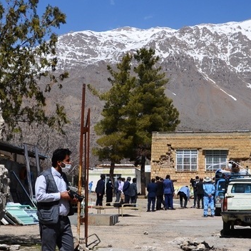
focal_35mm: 65
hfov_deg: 26.4
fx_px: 533
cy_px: 131
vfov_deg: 26.5
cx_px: 155
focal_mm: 18
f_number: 10
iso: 100
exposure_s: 1/400
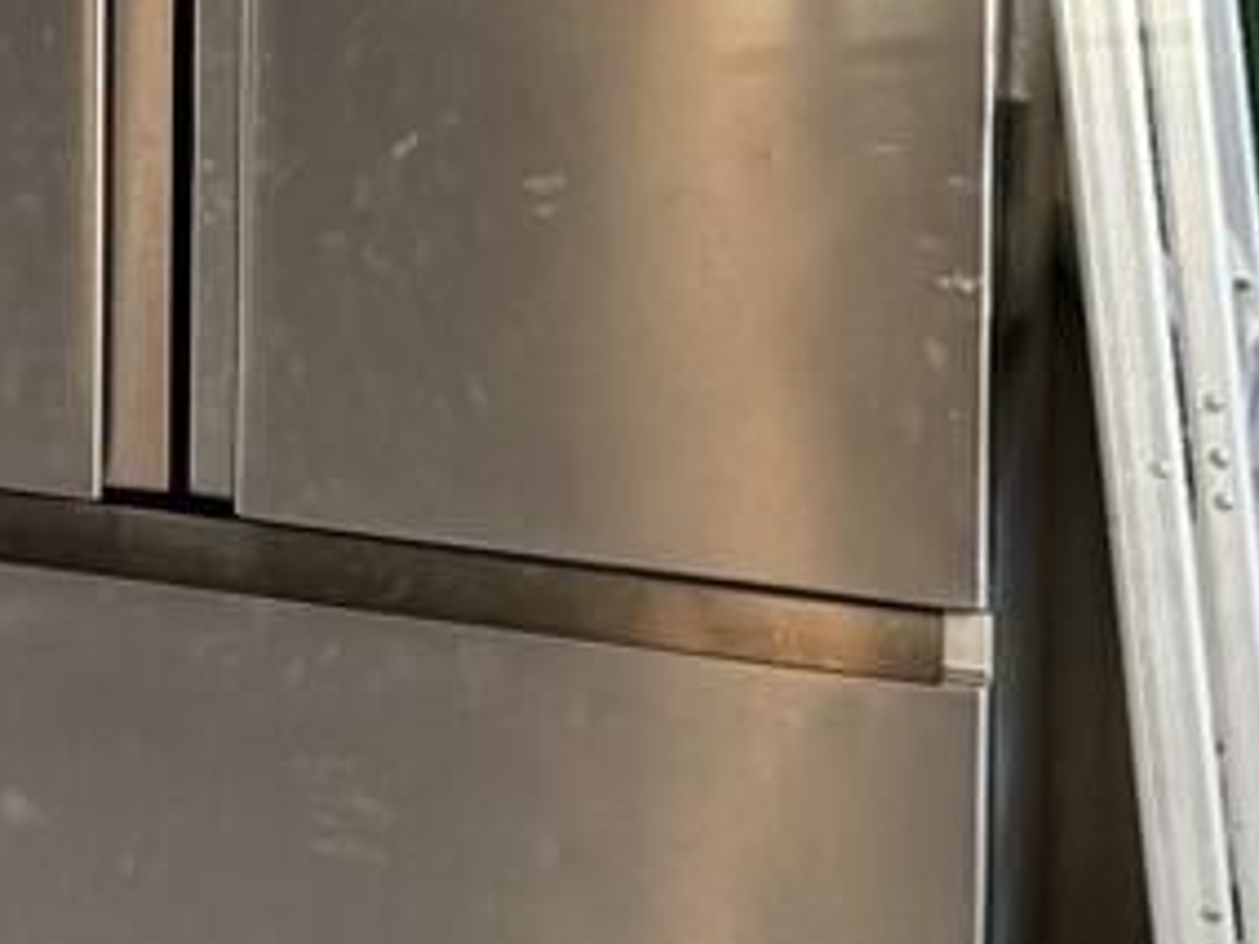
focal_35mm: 173
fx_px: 6292
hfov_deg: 9.5
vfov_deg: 8.1
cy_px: -1046
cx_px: -2208
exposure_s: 1/60
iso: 125
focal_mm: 6.76
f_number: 1.78
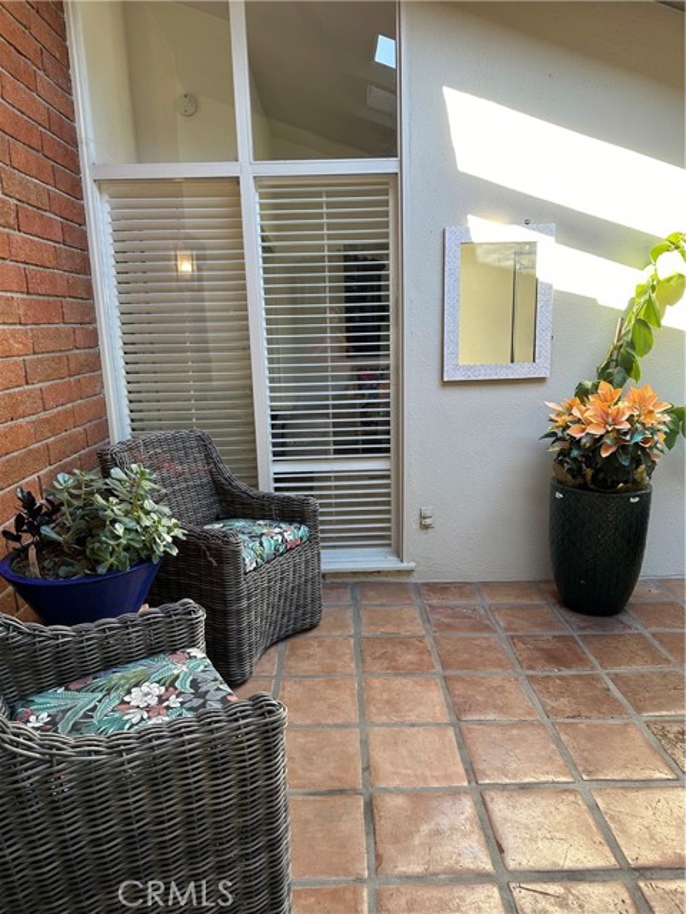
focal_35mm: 24
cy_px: 457
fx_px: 634
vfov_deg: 71.6
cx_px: 343
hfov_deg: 56.8
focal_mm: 6.86
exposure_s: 1/120
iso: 64
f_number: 1.78
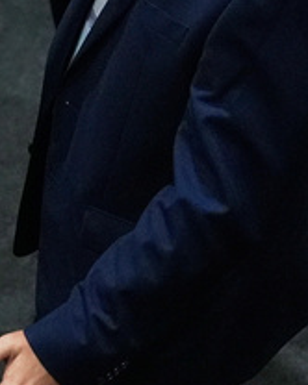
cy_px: 23
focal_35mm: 199
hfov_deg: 7.5
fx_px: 2271
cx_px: -297
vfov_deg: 9.7
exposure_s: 1/320
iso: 3200
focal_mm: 43
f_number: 2.8
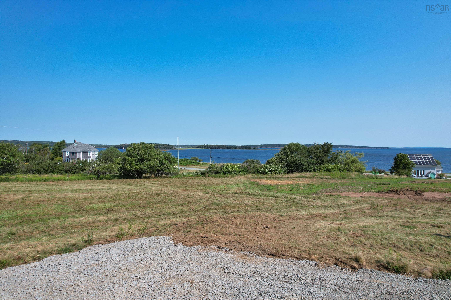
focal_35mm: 22
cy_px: 150
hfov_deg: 78.6
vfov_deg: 57.2
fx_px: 276
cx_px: 226
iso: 100
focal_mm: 8.38
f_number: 2.8
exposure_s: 1/2000
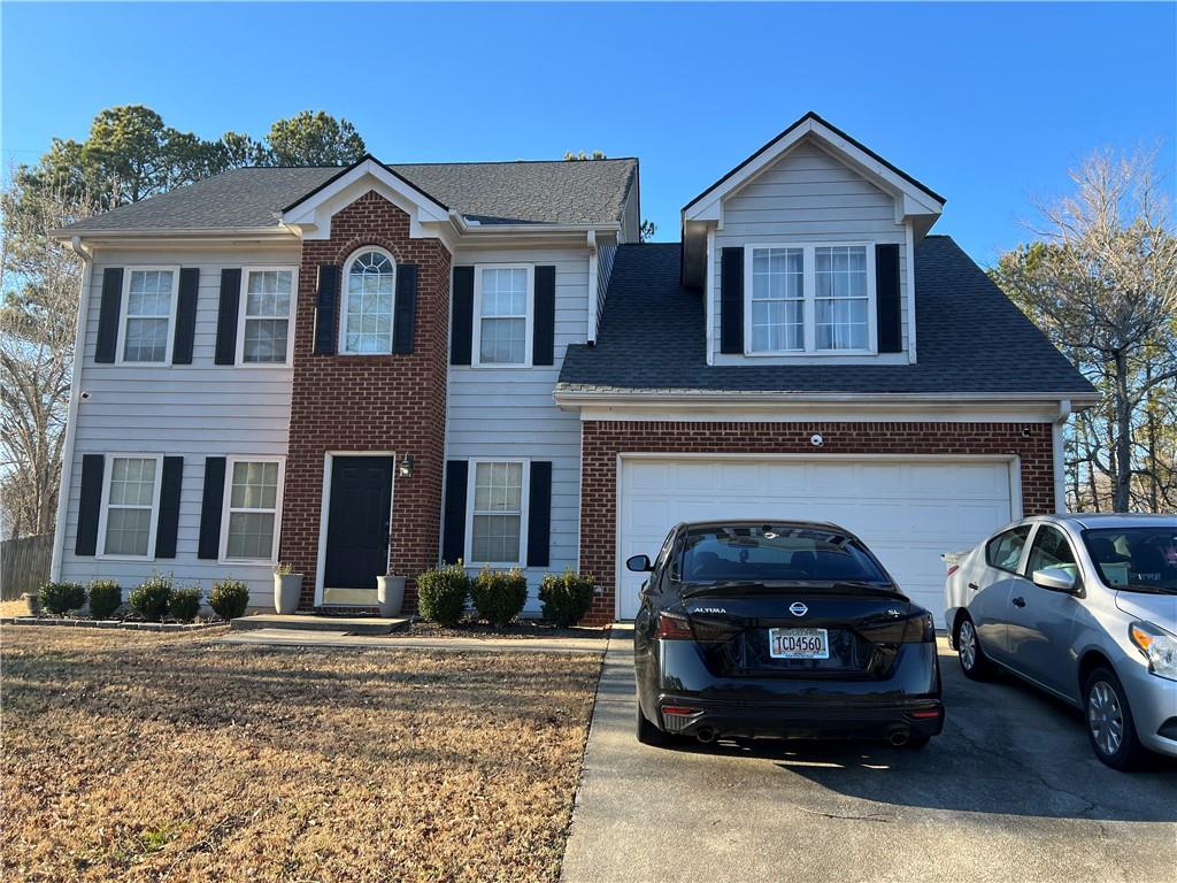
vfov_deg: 53.1
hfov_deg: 67.3
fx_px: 884
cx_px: 588
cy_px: 442
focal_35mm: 26
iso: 50
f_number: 1.5
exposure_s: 1/902
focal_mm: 5.7
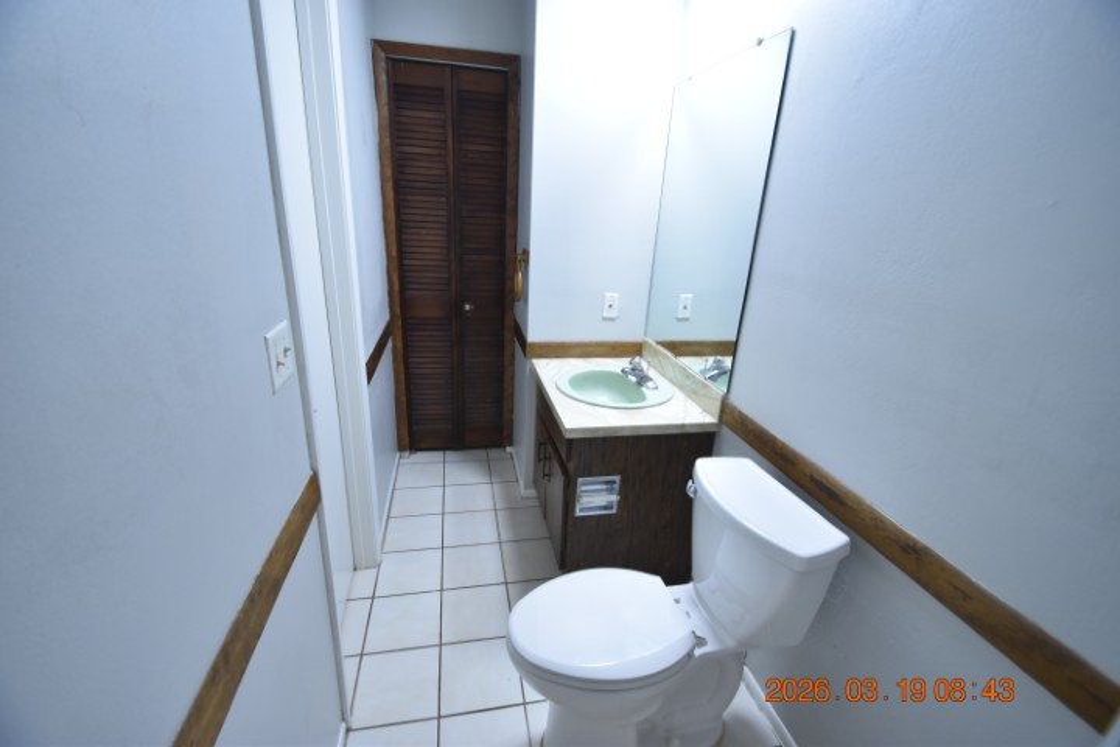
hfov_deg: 100.4
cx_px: 560
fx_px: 467
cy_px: 374
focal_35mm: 15
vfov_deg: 77.3
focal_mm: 10
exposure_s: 1/20
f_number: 3.5
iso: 800
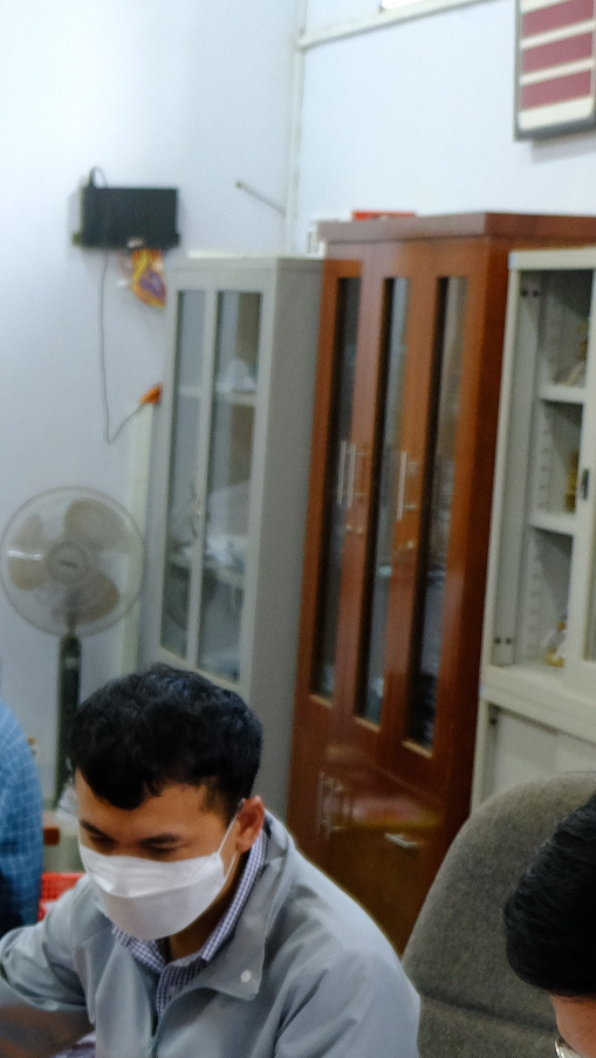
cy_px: 920
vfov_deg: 22.2
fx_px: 2639
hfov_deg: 12.6
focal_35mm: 94
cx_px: -119
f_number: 2.8
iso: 1250
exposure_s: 1/100
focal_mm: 18
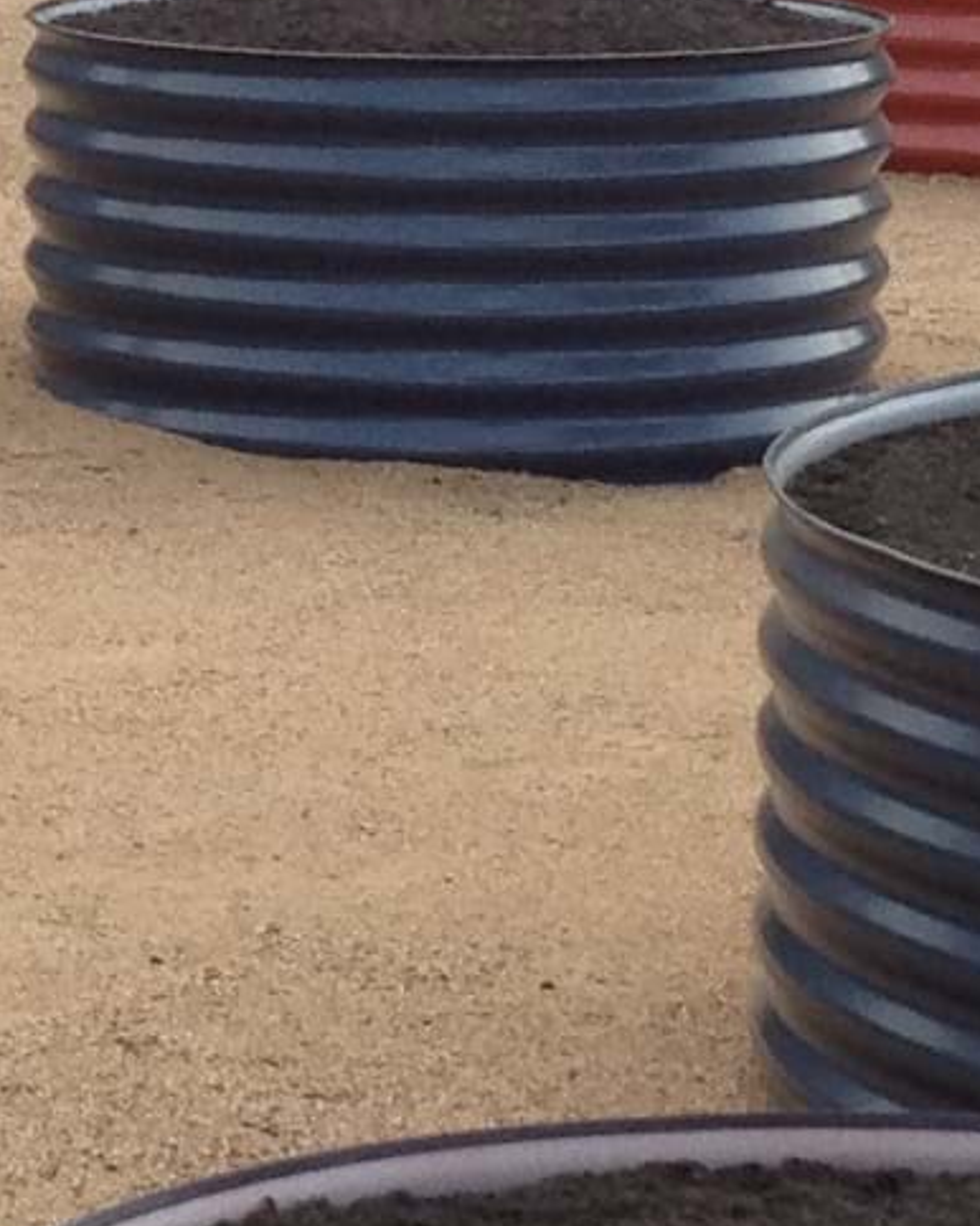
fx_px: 8380
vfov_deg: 8.3
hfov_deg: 6.7
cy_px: -61
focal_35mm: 231
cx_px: 117
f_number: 2.4
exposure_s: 1/253
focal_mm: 4.28
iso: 50
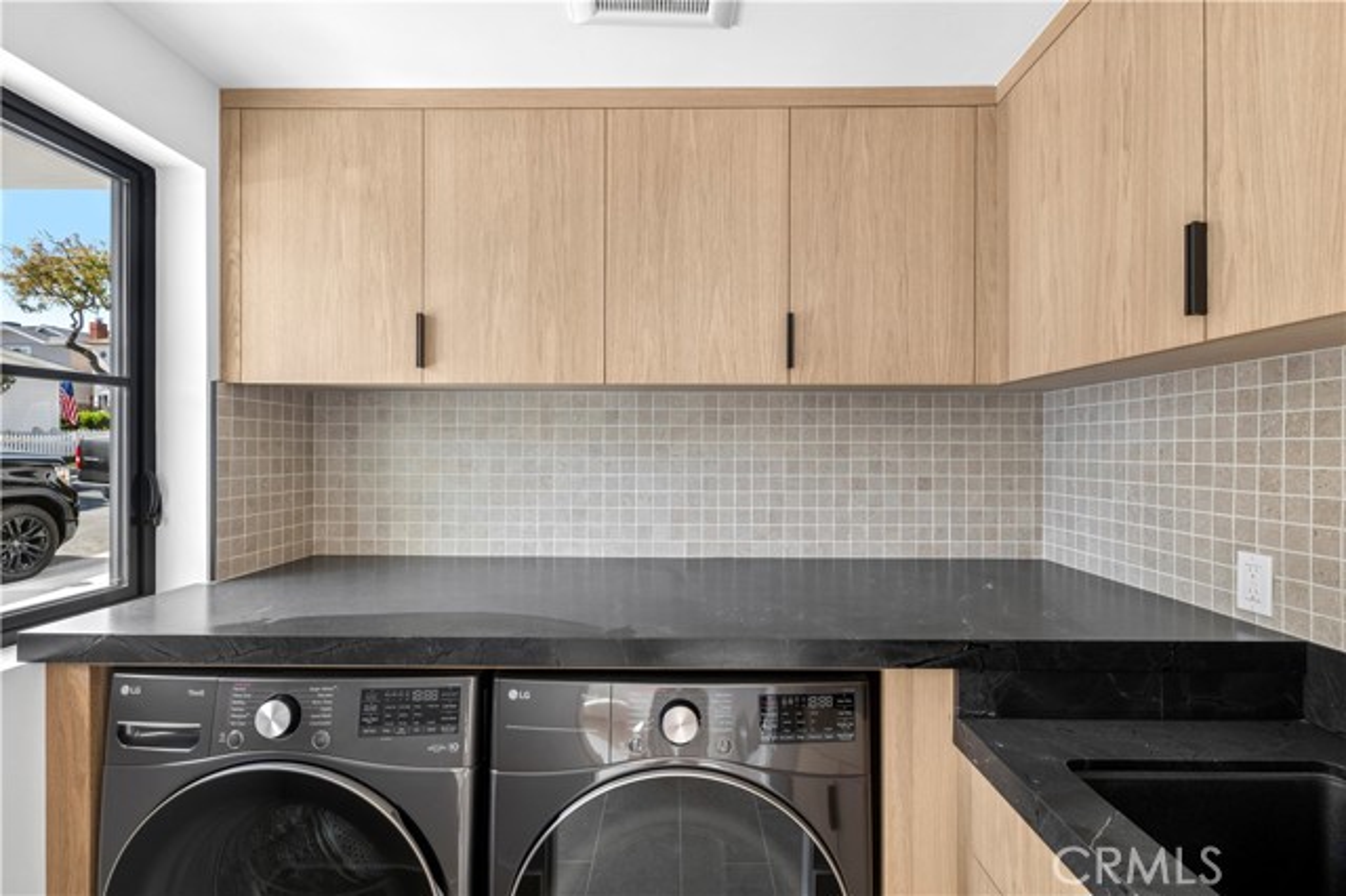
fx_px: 598
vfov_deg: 73.7
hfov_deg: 96.8
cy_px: 448
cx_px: 673
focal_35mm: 16
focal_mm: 16
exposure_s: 1/8
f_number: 9
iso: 100
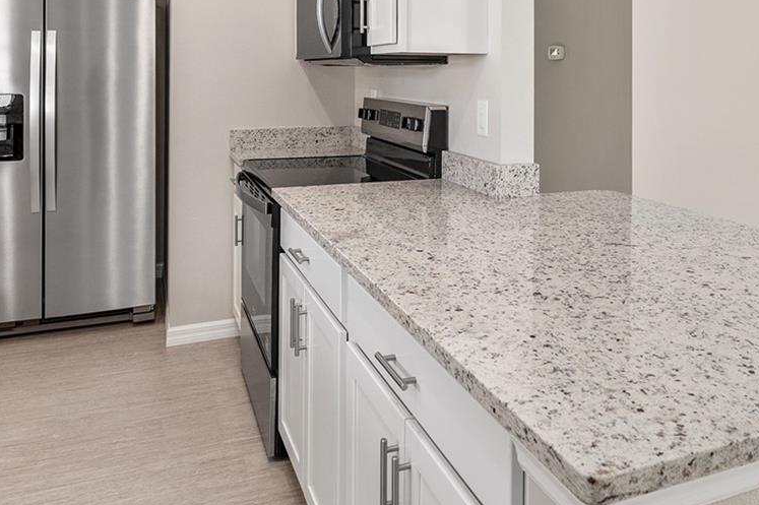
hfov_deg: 61.9
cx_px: 404
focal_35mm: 30
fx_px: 632
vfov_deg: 40.5
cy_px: 57
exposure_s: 1/15
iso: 400
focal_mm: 14
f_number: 8
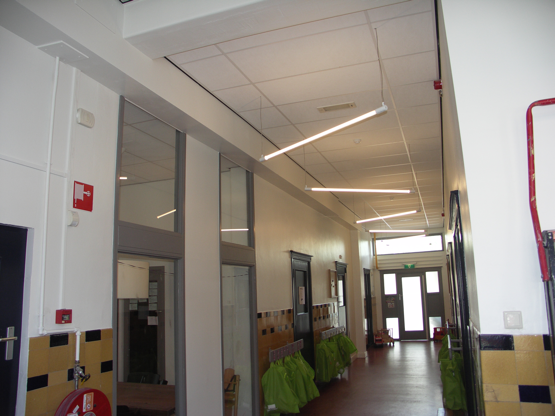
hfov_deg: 63.4
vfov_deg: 49.7
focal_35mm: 28
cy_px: 208
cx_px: 278
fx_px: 449
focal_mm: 7.2
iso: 100
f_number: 2.8
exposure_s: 1/50
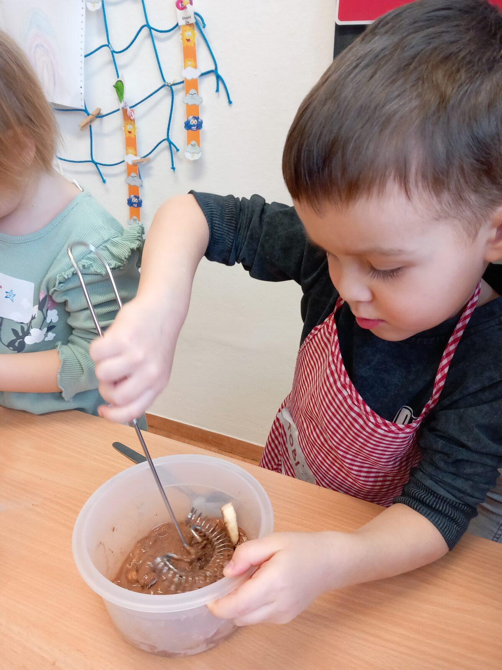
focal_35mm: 27
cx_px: 251
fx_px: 522
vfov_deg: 65.3
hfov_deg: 51.4
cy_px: 335
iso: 125
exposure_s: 1/50
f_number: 1.8
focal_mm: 4
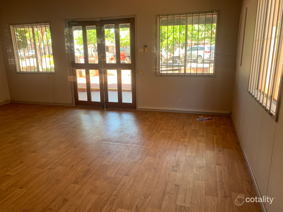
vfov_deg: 53.1
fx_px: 213
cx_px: 142
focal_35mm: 26
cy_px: 106
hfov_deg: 67.3
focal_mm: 4.25
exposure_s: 1/121
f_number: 1.8
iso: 64
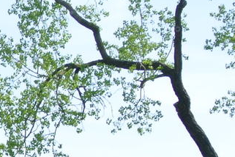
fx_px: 2128
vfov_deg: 4.1
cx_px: -287
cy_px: 365
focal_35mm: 326
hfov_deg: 6.1
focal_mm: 24.4
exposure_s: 1/320
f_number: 5.3
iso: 100
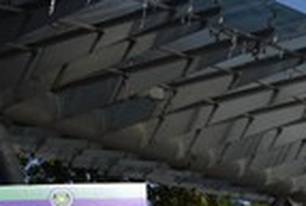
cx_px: 216
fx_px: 1141
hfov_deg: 15.2
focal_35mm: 134
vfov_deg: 9.6
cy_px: 406
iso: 125
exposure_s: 1/640
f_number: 13
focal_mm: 32
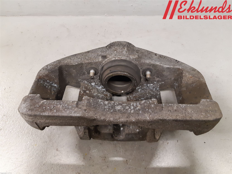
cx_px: 116
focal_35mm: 26
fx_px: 174
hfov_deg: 67.3
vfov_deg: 53.1
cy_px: 87
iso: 320
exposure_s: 1/50
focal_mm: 3.93
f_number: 1.7
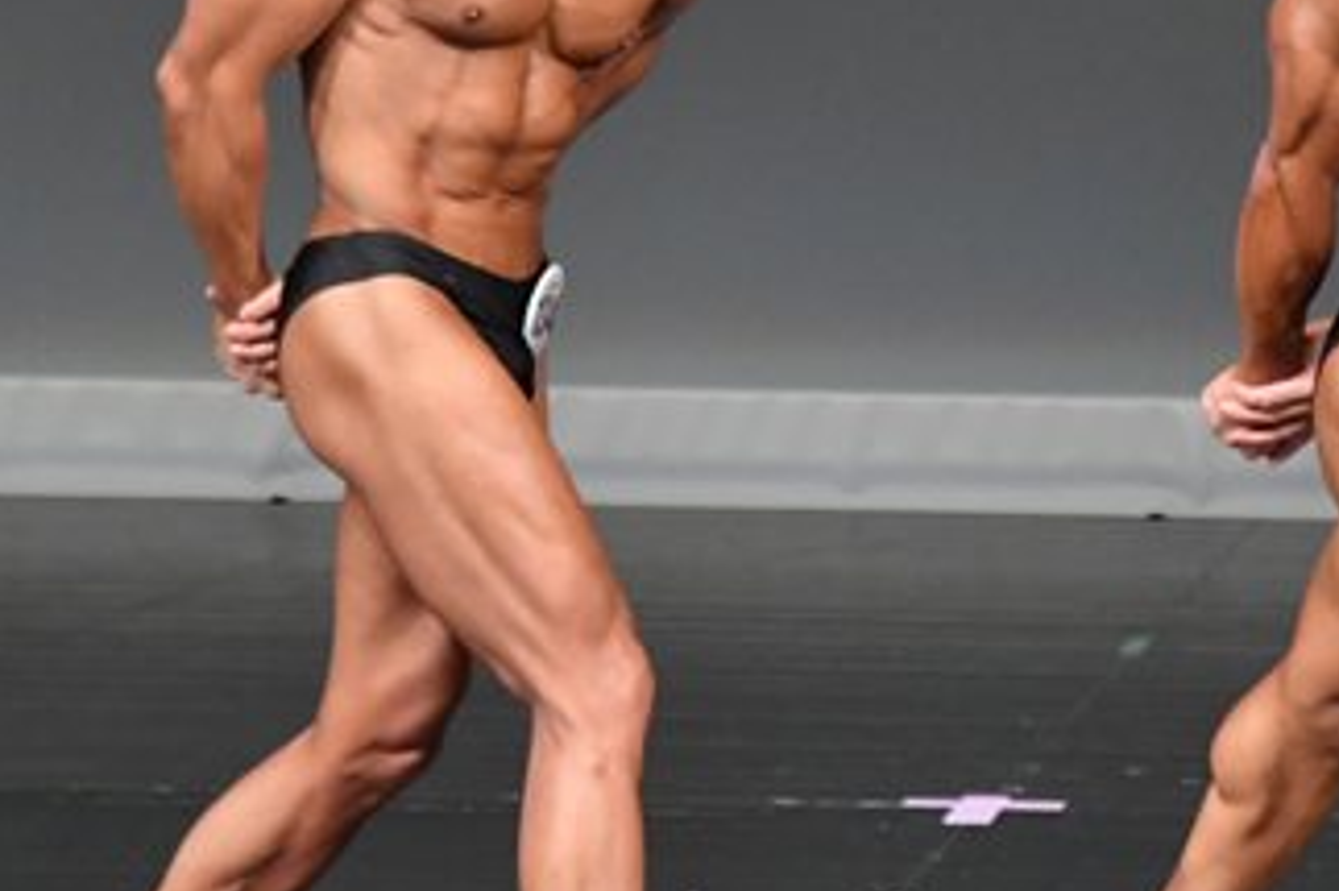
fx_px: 30817
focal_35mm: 829
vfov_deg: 1.7
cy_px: 257
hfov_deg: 2.5
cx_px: 1121
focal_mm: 230
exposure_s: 1/400
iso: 5000
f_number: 5.6
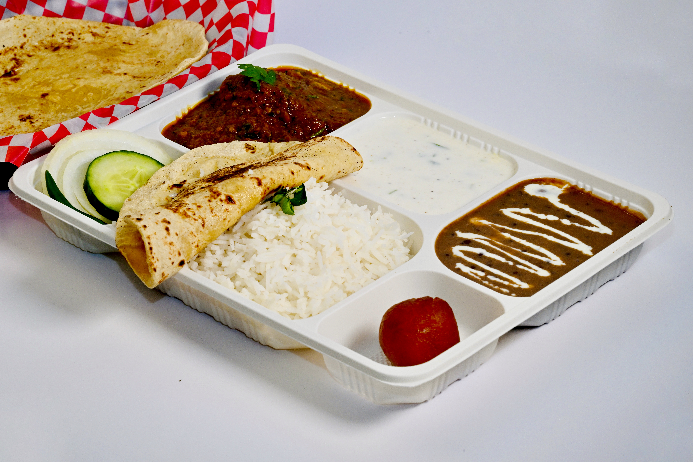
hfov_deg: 17.1
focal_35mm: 120
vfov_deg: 11.4
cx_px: 346
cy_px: 231
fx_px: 2310
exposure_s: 1/125
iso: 900
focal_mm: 120
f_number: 20
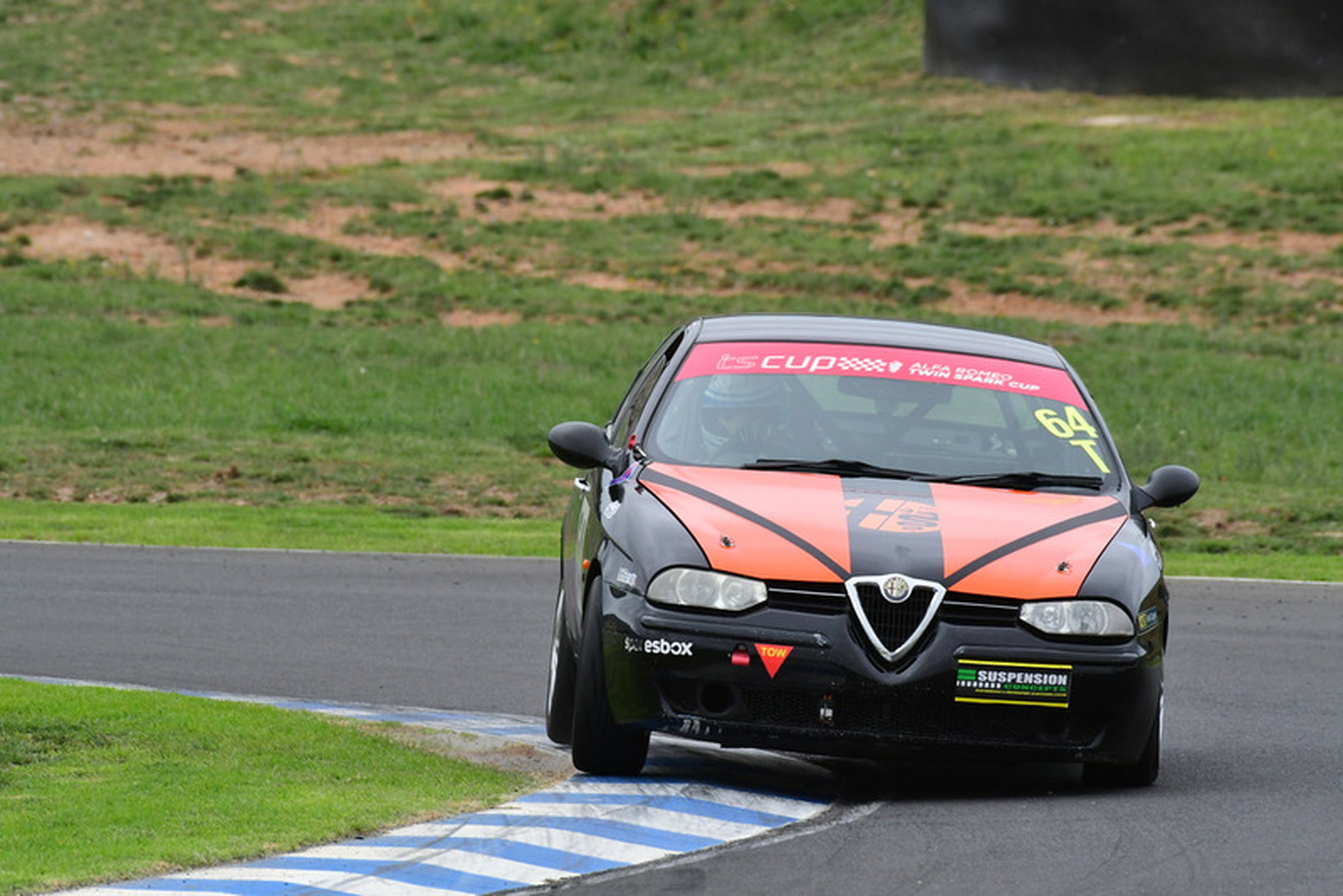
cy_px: 448
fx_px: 27988
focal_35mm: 750
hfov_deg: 2.7
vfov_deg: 1.8
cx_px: 672
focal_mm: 500
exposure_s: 1/640
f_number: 11
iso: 1250
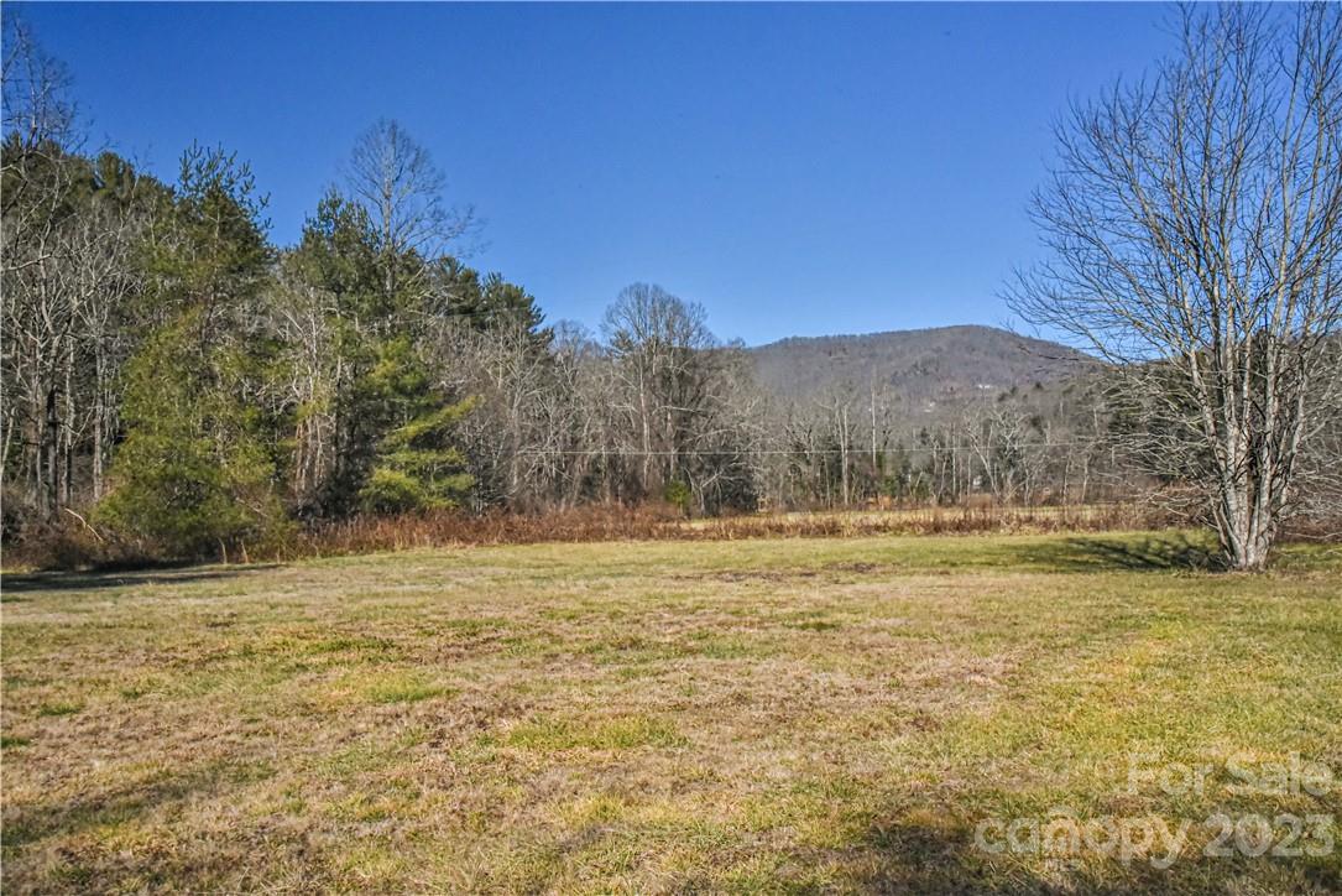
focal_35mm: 38
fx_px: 1417
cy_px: 448
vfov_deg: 35.1
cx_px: 671
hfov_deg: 50.7
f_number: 22
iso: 4000
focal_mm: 38
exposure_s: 1/1250
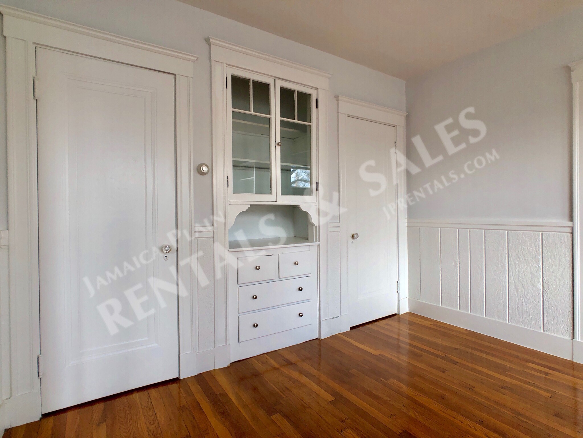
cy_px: 219
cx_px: 292
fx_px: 472
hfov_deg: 63.4
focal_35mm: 28
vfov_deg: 49.7
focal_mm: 3.99
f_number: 1.8
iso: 40
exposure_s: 1/120
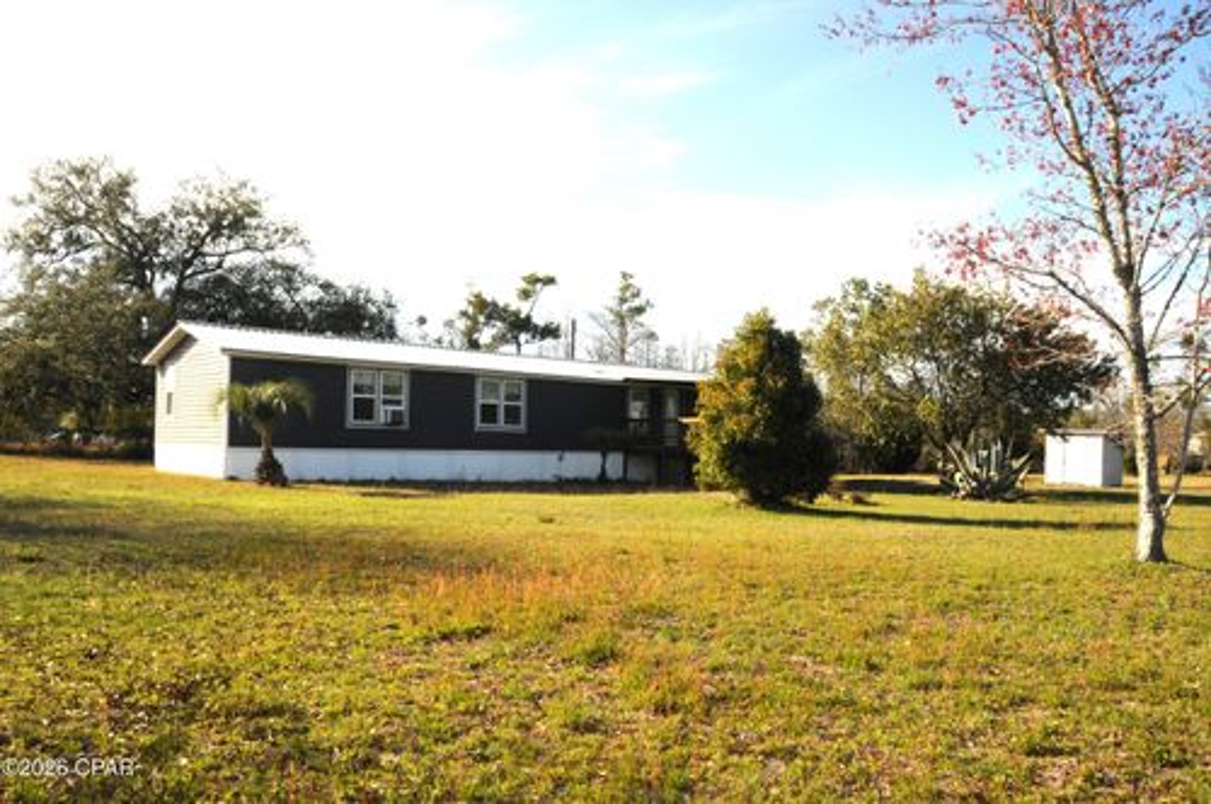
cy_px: 402
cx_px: 606
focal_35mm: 27
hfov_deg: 67.4
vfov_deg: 47.8
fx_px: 907
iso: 400
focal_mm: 18
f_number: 16
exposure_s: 1/250
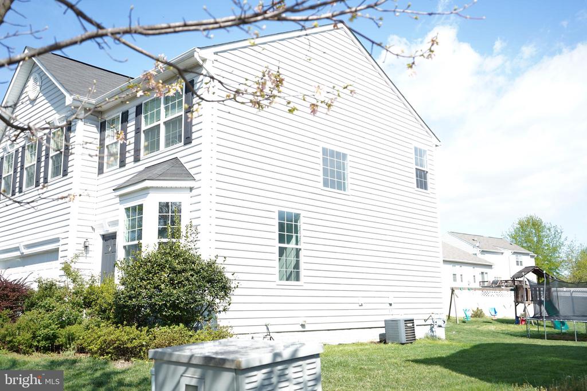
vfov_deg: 38.9
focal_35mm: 34
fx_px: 554
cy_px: 196
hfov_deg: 55.8
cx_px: 294
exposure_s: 1/250
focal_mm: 34
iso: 100
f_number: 4
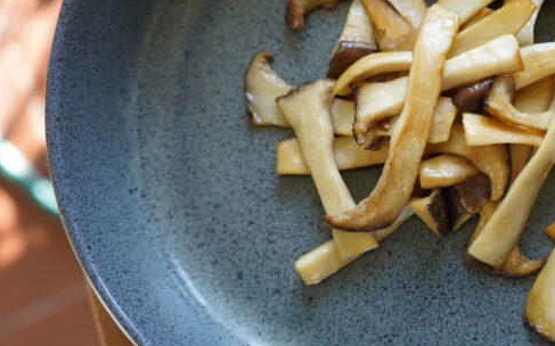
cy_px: 139
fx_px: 907
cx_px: 466
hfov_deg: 32.8
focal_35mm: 60
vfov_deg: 21.6
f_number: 4
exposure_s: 1/60
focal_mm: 28
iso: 125
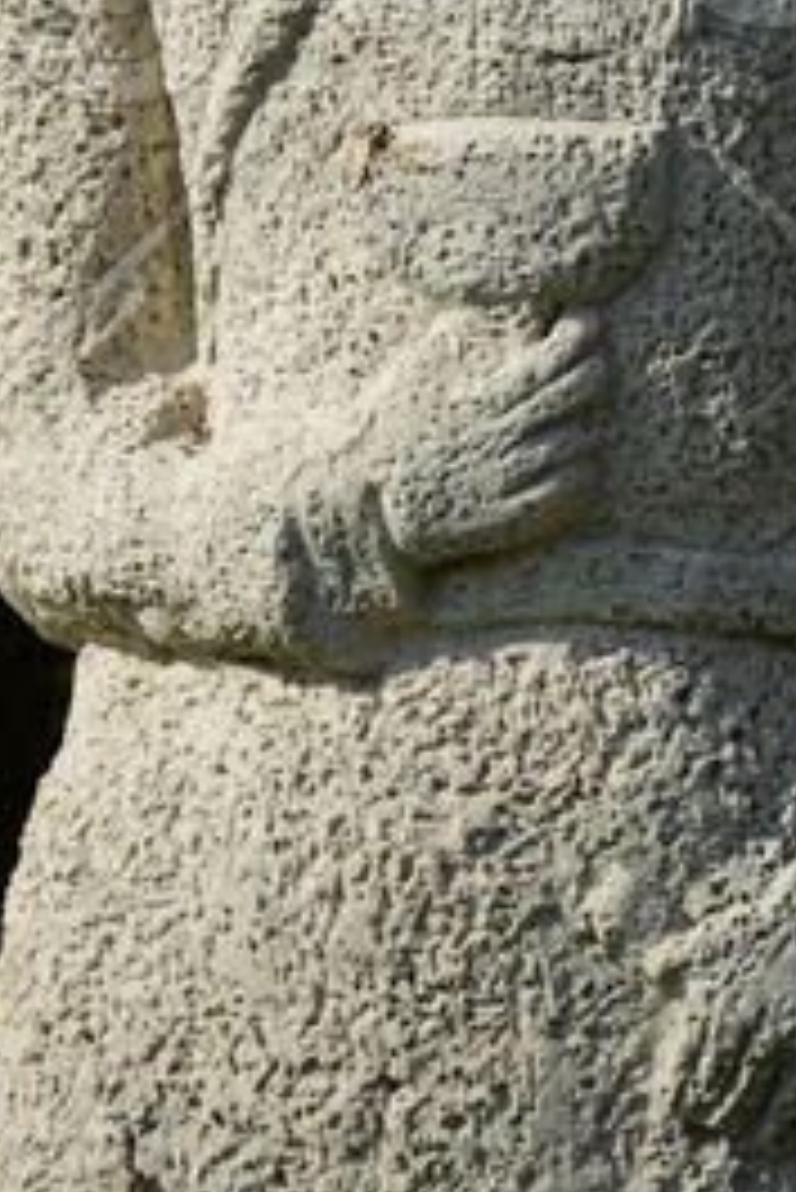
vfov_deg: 6.0
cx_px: 474
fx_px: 11397
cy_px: -85
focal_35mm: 344
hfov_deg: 4.0
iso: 100
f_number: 6.3
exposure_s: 1/640
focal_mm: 105
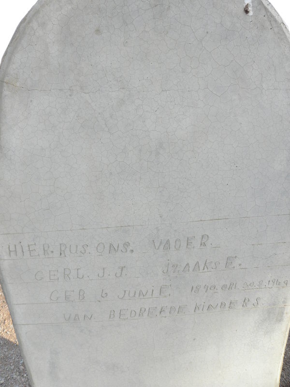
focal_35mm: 26
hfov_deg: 53.1
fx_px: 290
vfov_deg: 67.3
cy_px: 194
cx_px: 145
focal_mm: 4.6
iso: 200
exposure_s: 1/160
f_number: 6.3
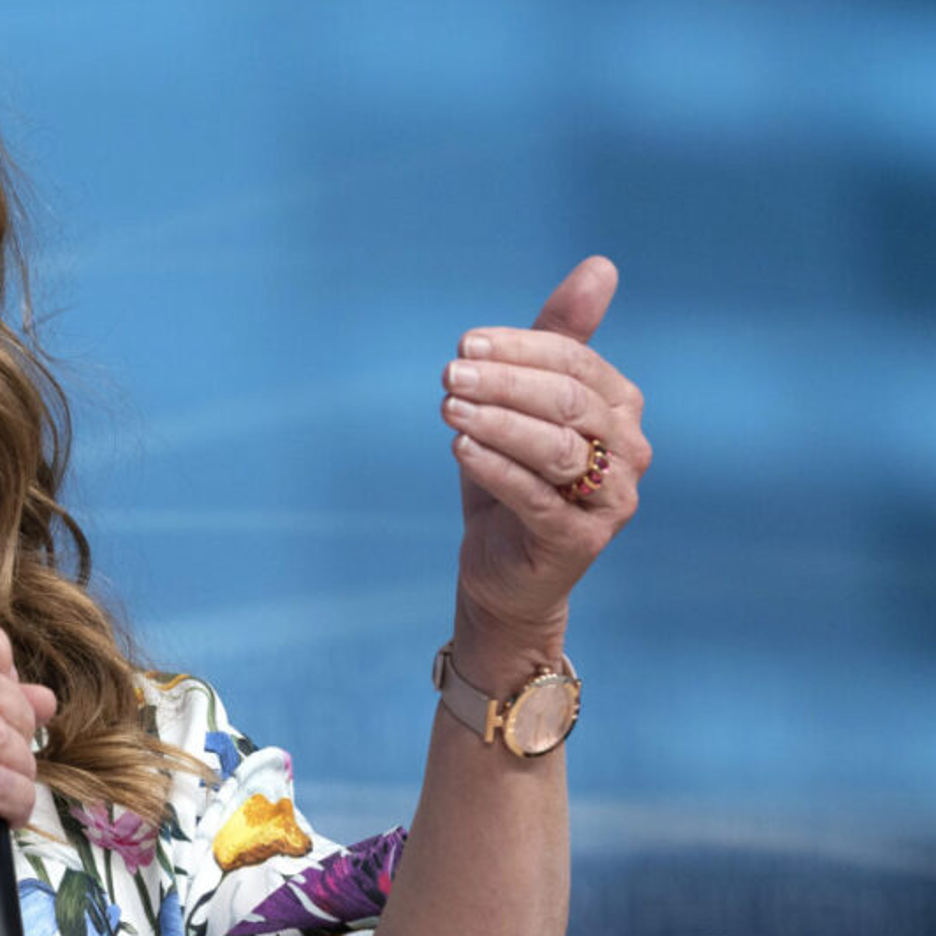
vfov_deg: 5.4
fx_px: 10003
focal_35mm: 327
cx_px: 51
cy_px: 416
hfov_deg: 5.3
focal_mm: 200
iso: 1600
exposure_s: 1/320
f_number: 5
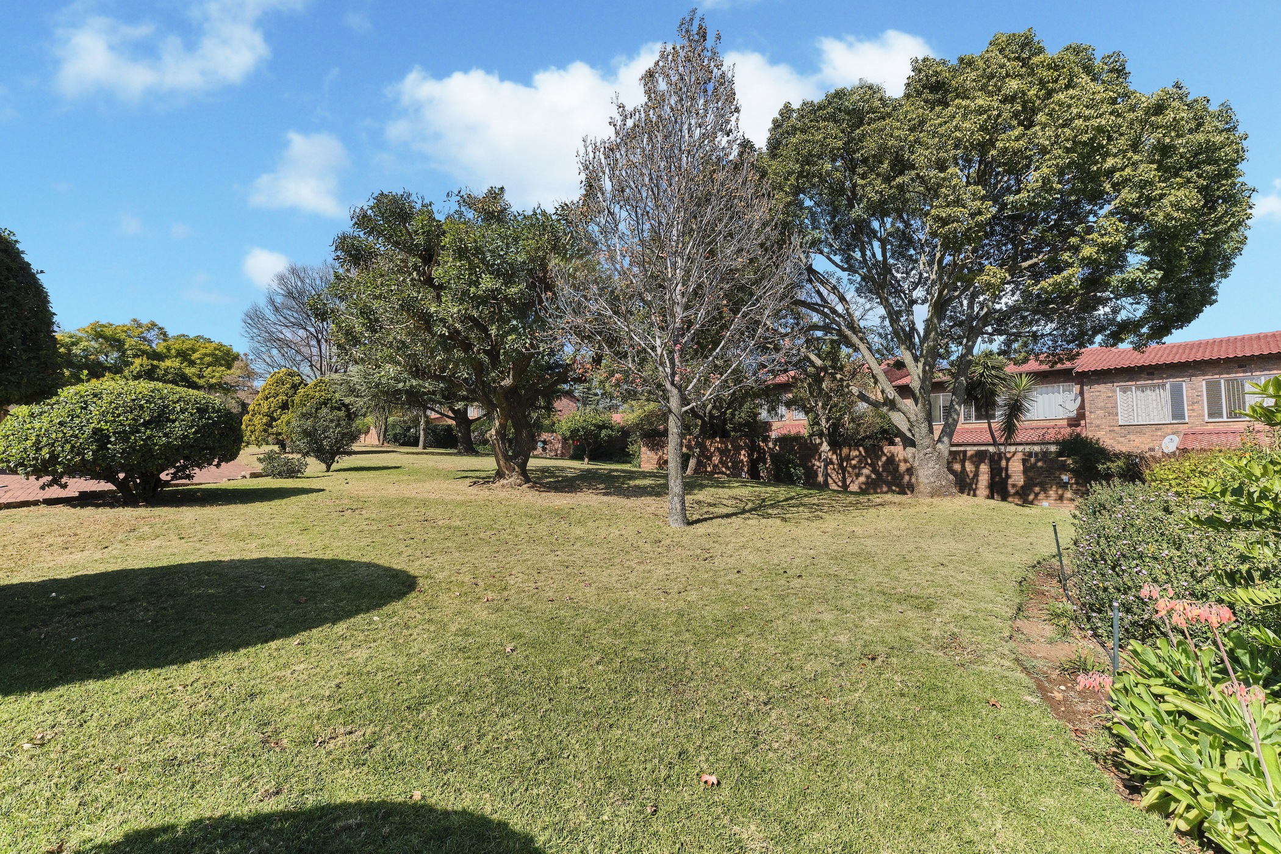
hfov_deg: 100.4
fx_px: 534
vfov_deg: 77.3
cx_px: 640
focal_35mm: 15
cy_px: 427
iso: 800
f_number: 8
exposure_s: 1/2000
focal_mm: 10
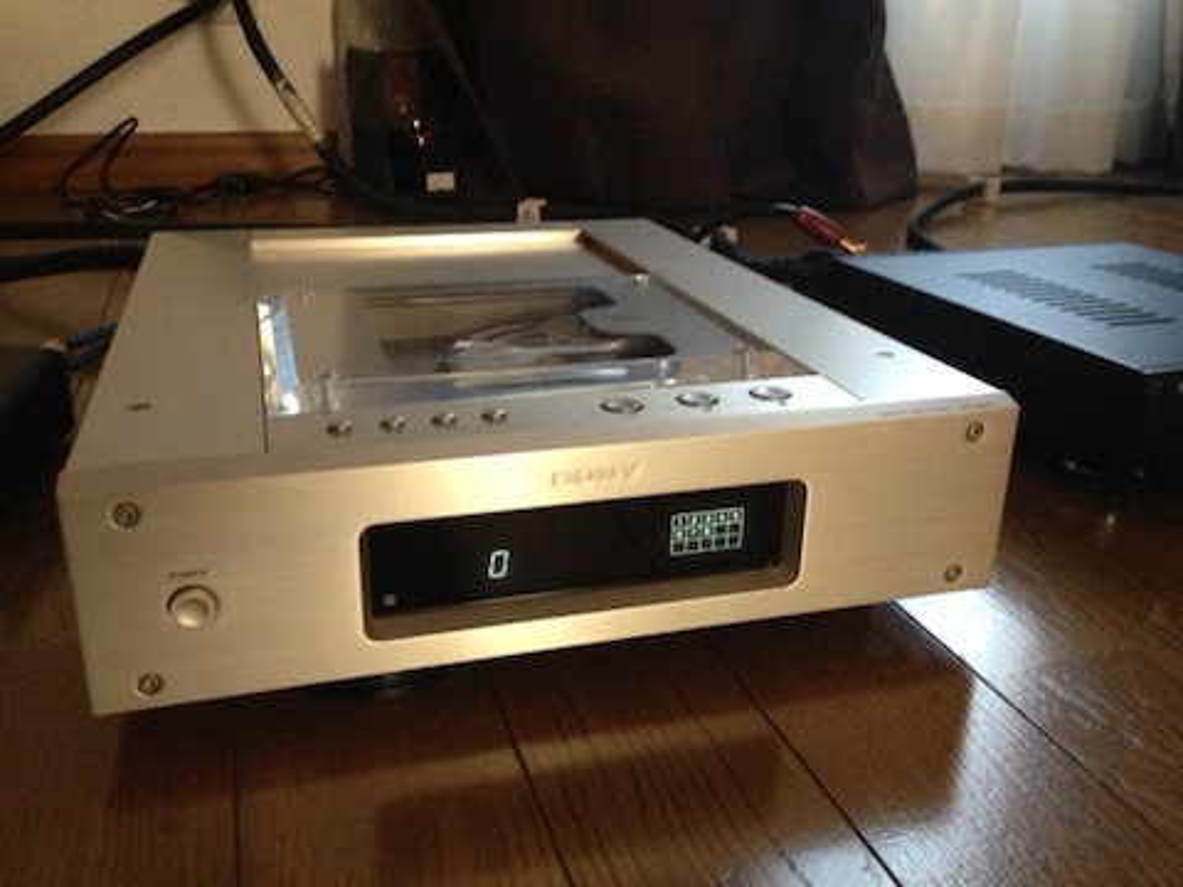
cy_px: 444
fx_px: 1128
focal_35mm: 33
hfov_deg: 55.4
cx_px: 592
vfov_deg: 42.9
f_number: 2.4
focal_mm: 4.13
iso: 400
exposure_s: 1/17
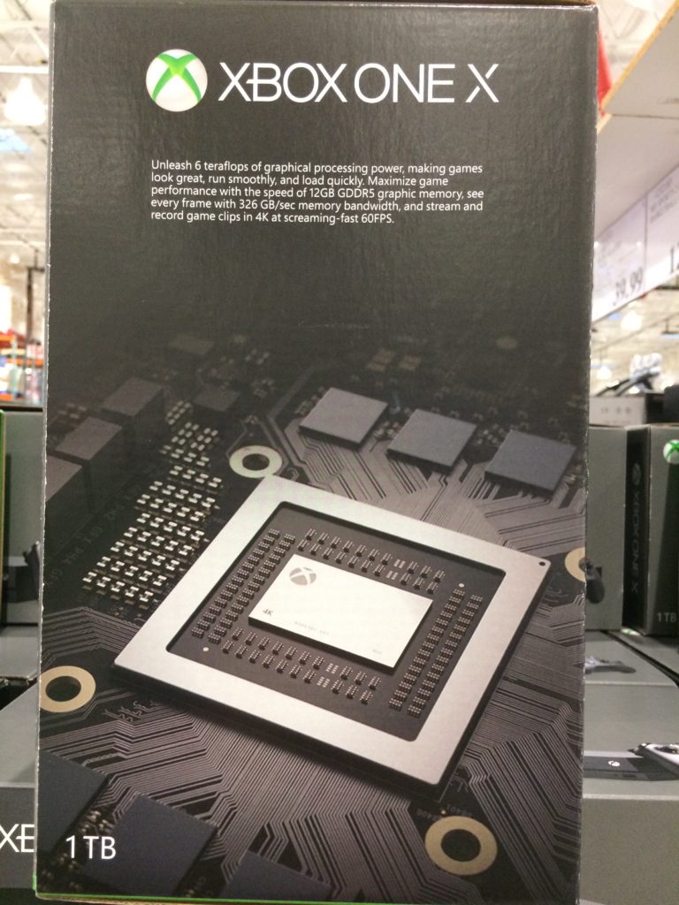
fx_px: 758
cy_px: 452
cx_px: 340
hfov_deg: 48.2
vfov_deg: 61.7
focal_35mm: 29
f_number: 2.2
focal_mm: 4.15
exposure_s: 1/30
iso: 200
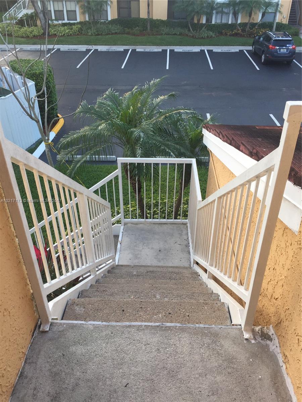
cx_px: 151
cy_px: 201
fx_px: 337
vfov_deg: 61.7
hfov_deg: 48.2
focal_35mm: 29
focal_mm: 4.15
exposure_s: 1/120
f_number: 2.2
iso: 40
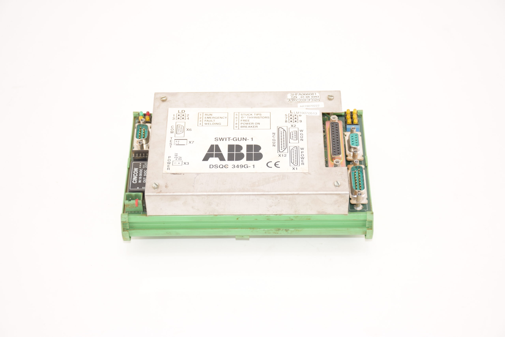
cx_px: 252
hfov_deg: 26.0
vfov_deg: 17.5
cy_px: 168
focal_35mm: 78
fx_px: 1094
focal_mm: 52
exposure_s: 1/100
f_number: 6.3
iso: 200
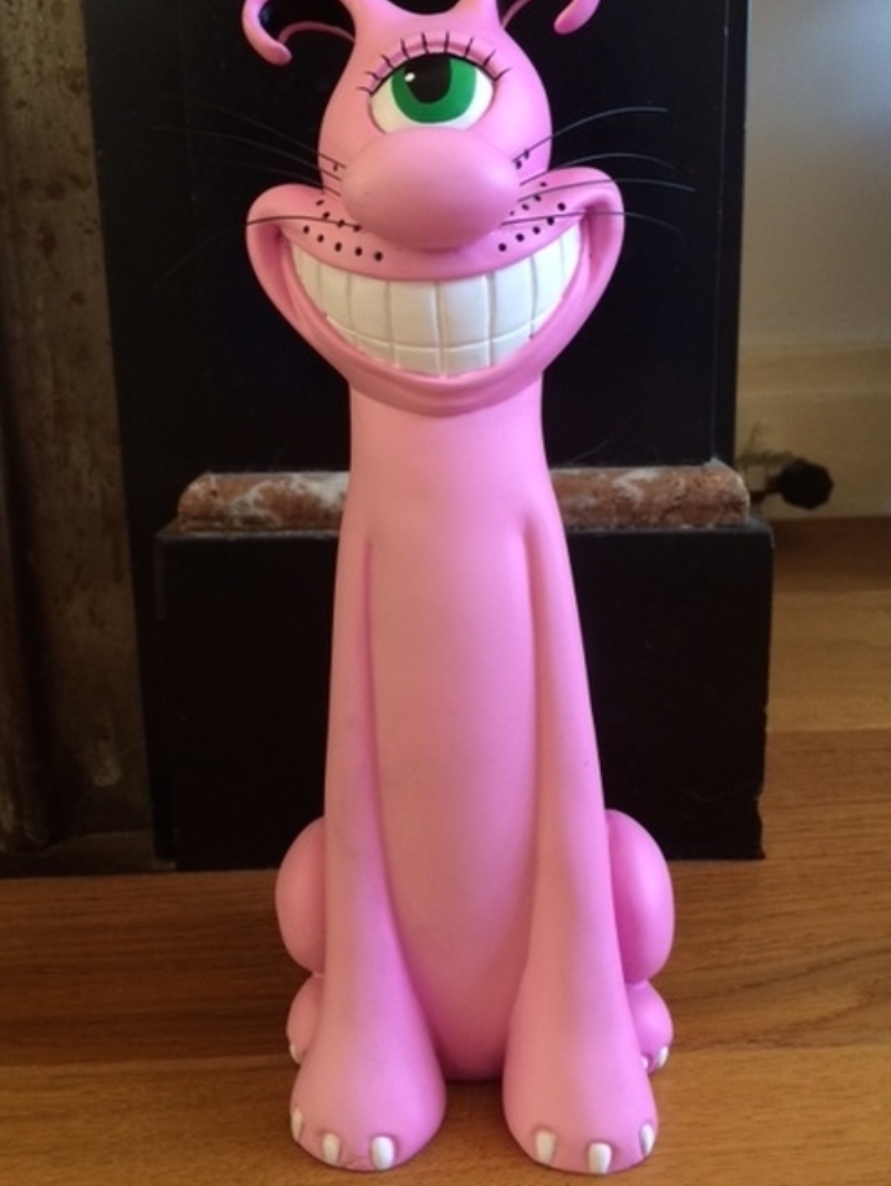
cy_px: 539
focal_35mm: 35
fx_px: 1200
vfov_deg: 52.5
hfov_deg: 40.7
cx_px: 420
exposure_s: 1/30
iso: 125
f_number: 2.2
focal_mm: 4.12
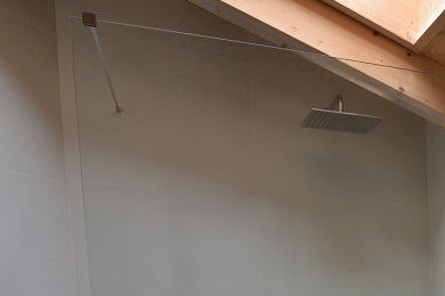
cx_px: 471
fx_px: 523
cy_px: 369
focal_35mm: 42
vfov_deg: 27.3
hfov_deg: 39.2
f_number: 4
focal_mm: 11
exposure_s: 1/60
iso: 400
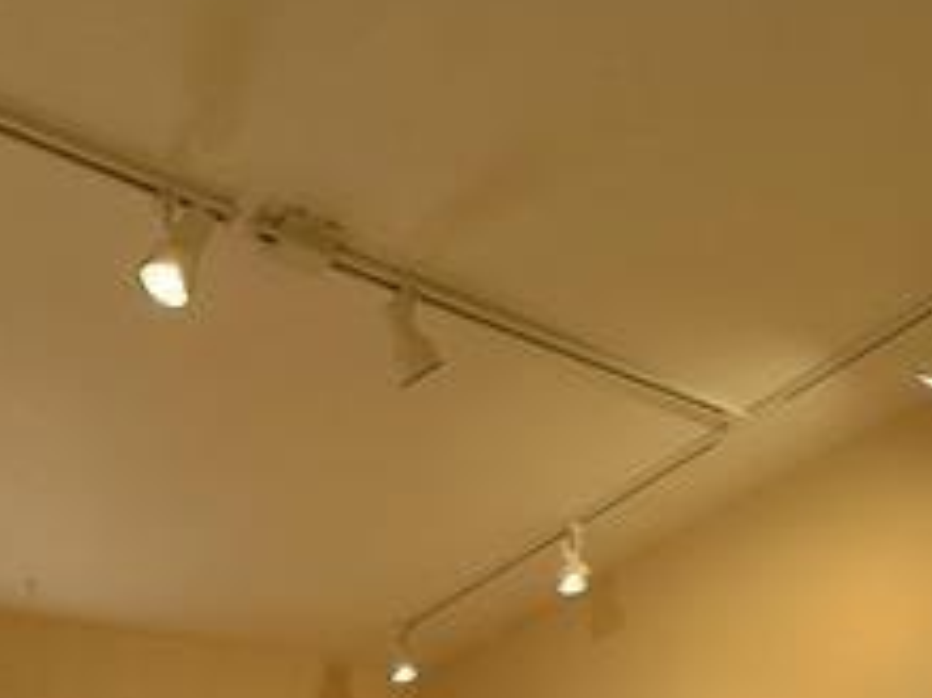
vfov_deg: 28.8
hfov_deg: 44.5
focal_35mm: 41
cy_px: 902
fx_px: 1103
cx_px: 251
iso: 125
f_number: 2.2
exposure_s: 1/120
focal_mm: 2.22
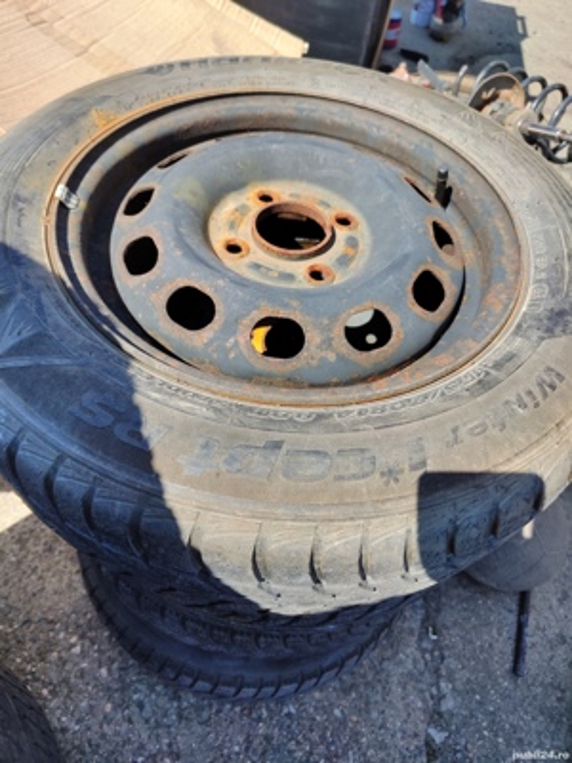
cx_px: 286
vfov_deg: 71.6
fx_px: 529
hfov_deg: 56.8
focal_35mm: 24
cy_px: 382
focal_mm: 5.59
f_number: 1.88
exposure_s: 1/2083
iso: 50
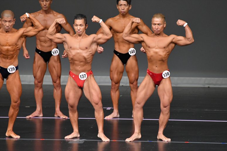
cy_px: 76
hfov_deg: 5.5
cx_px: 114
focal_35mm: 375
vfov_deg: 3.7
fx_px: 2363
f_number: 5.6
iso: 4000
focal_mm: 250
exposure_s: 1/400
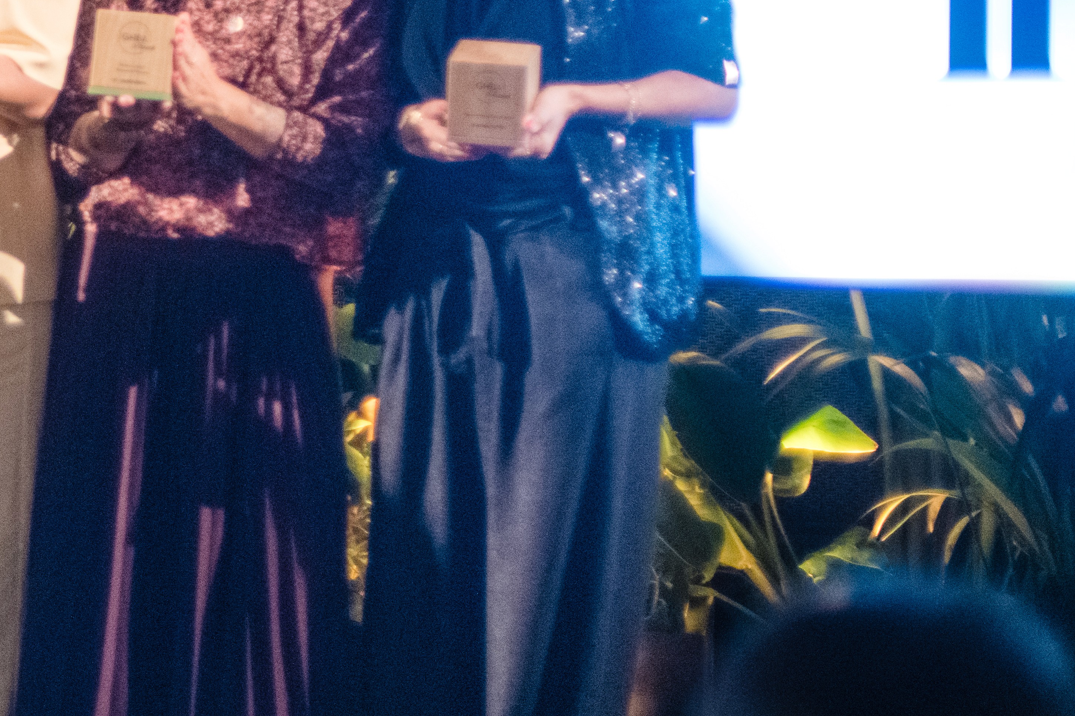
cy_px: 163
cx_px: -361
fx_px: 4240
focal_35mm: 142
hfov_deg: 13.8
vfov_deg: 9.6
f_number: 2
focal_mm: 50
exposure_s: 1/250
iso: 2200
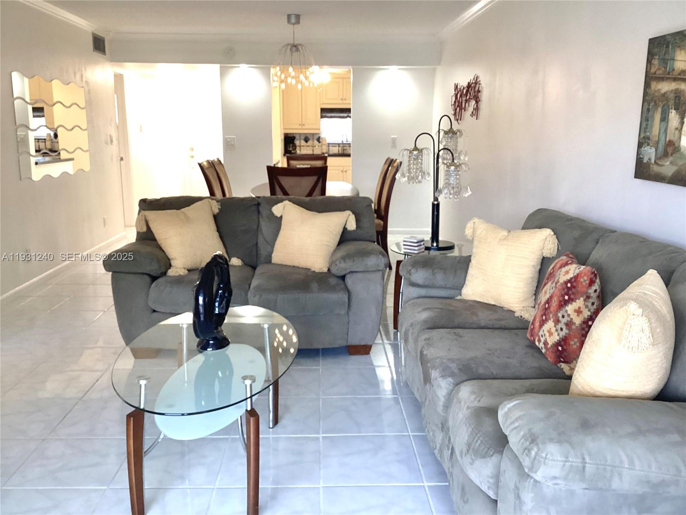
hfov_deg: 58.4
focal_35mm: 31
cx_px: 343
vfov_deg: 45.4
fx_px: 614
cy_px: 258
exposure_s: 1/60
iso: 125
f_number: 2.4
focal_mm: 3.3
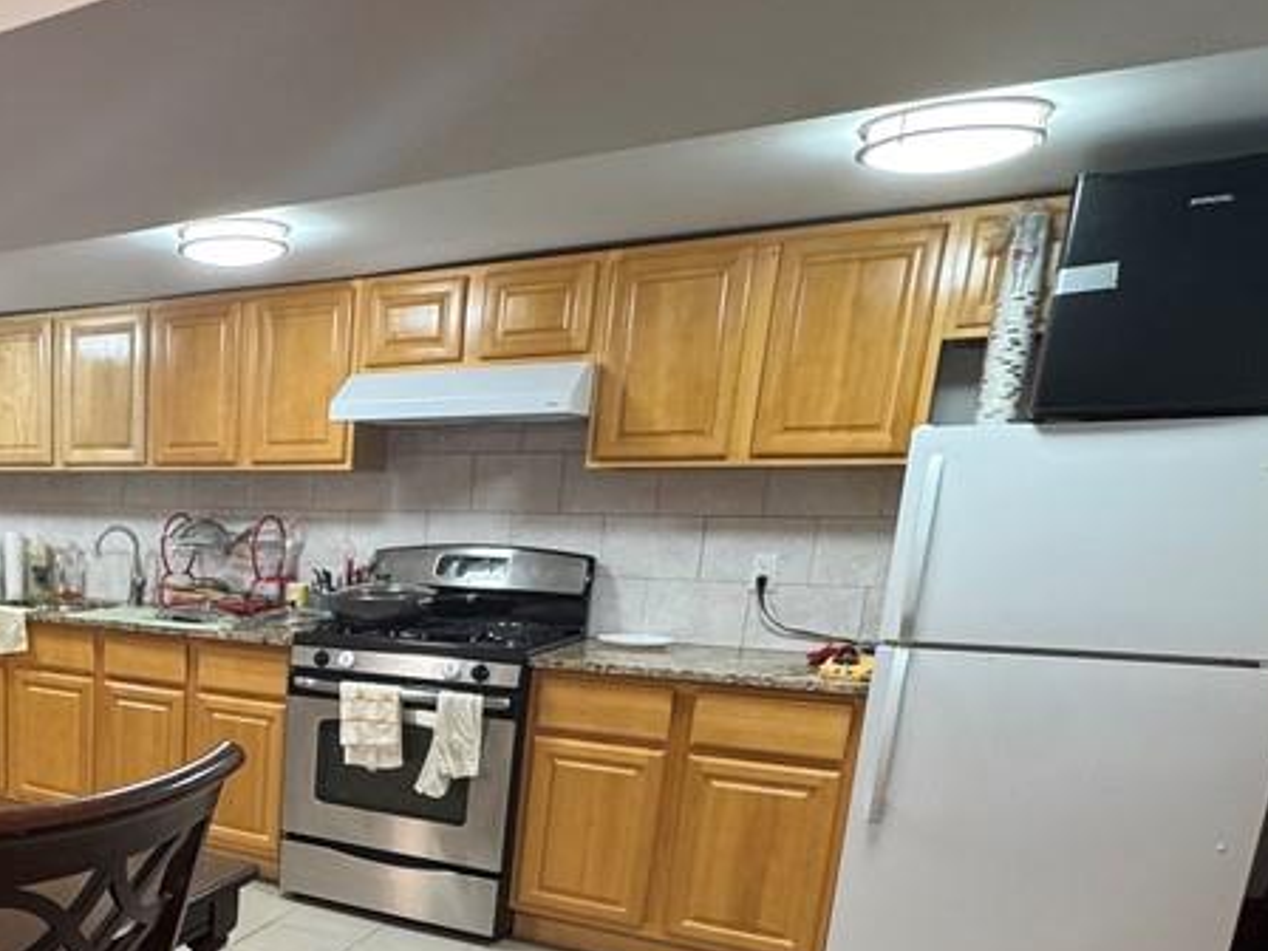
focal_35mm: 32
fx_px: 1172
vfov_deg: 41.6
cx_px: 82
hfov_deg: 49.3
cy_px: 804
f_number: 2.2
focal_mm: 2.22
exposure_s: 1/60
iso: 200
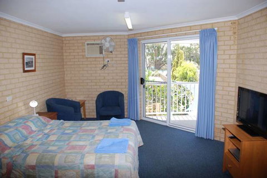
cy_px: 89
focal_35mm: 27
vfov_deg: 48.0
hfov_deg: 67.3
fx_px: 200
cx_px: 134
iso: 100
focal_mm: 18
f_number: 4
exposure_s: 1/60
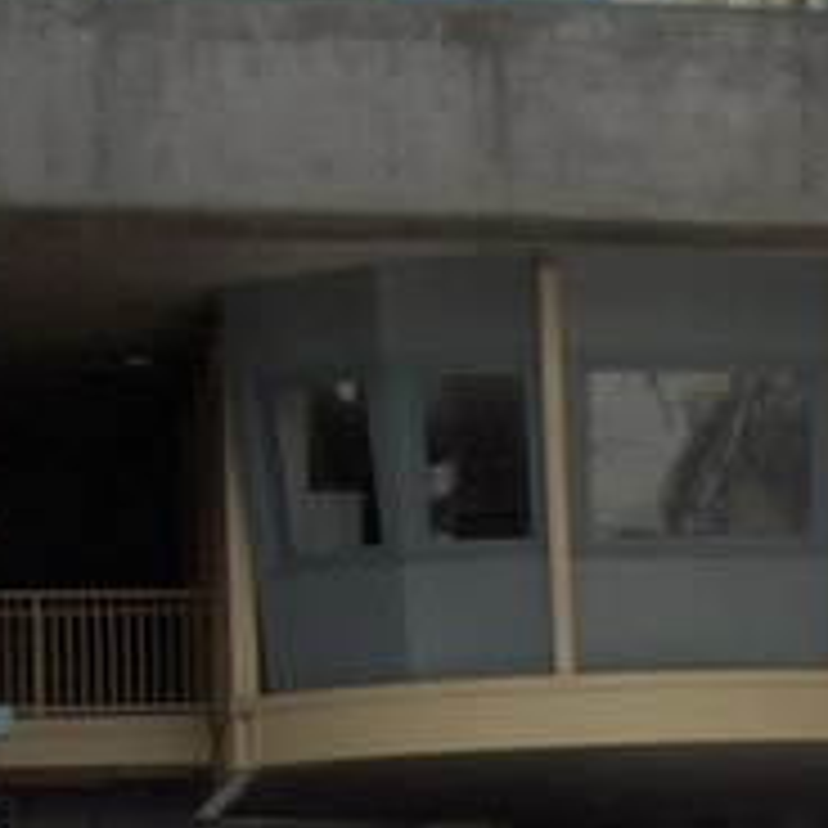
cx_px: 1521
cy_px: 958
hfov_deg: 10.9
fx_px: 4059
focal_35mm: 150
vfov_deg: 11.4
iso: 100
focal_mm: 8
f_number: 4.8
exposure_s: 1/377
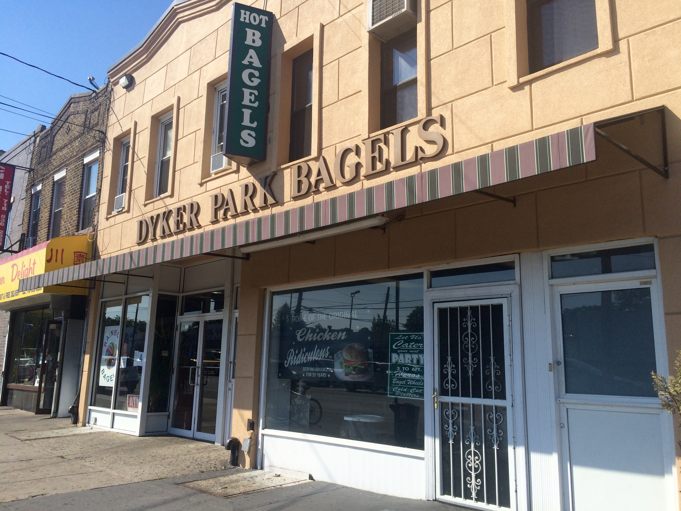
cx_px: 340
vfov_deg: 48.2
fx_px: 571
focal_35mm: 29
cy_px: 256
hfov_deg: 61.7
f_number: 2.2
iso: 32
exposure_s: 1/2160
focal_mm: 4.15
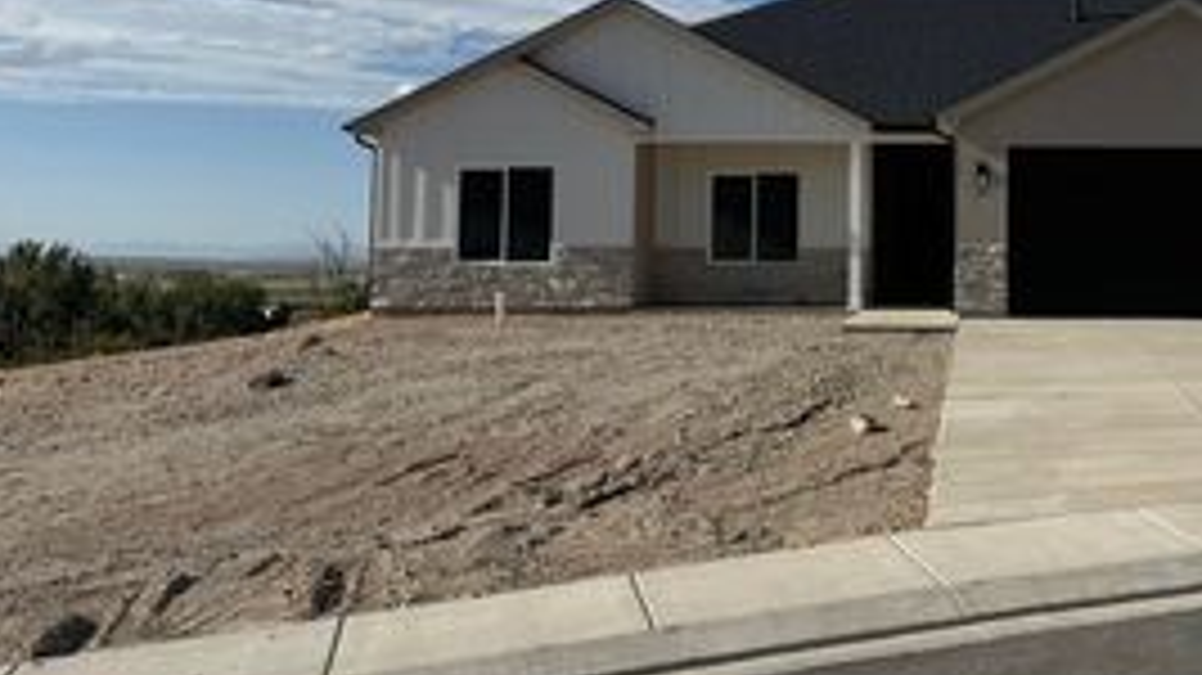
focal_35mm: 49
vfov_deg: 24.1
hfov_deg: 40.6
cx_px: 932
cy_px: 146
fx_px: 1561
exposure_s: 1/7937
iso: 80
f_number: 1.78
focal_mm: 6.76
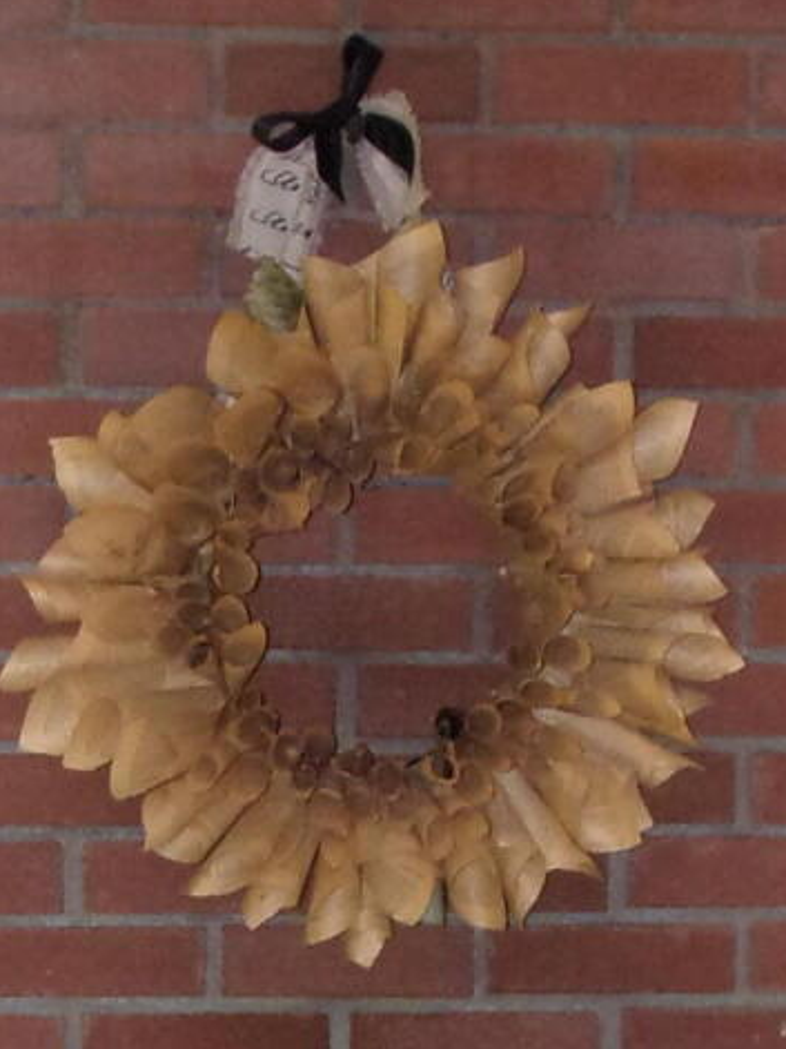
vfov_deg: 18.6
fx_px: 3089
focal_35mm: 102
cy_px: 1145
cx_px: 114
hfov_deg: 14.4
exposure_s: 1/34
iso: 200
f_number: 3.3
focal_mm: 4.3
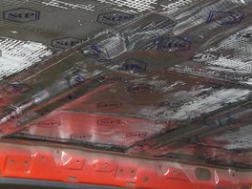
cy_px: 88
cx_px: 151
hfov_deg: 21.3
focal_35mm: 92
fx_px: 670
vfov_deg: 16.1
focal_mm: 6.2
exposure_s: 1/60
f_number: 2.7
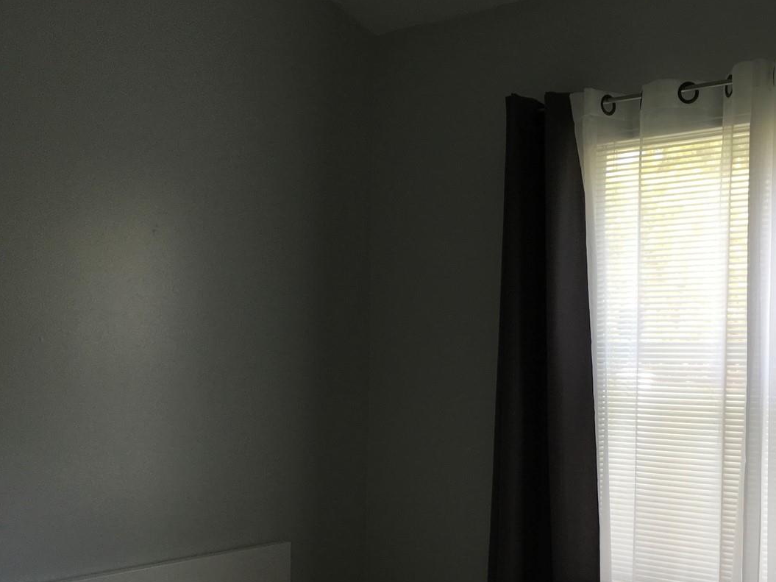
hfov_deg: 42.7
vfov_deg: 32.5
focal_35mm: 44
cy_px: 409
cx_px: 468
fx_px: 986
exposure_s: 1/60
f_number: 2.2
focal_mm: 4.15
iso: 32
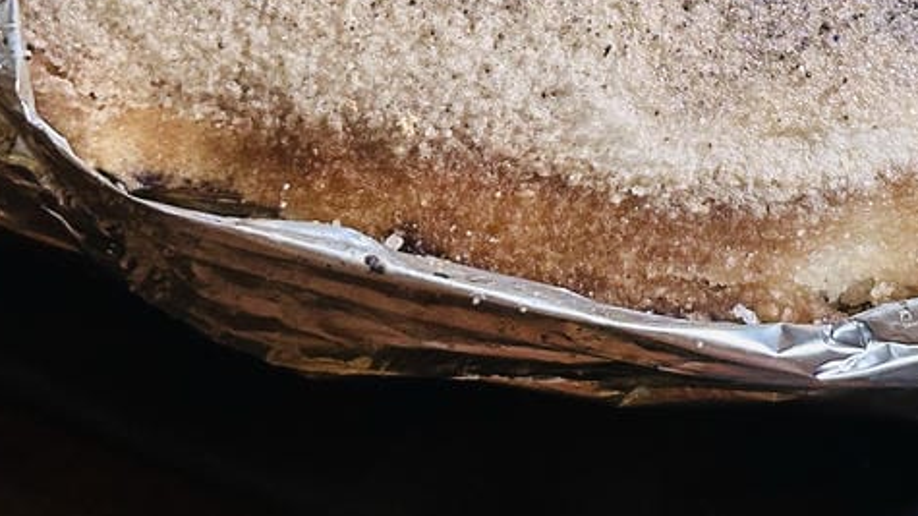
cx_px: 607
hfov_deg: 16.2
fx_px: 3213
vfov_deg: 9.0
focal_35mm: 132
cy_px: -209
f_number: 1.78
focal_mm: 6.86
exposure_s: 1/60
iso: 200
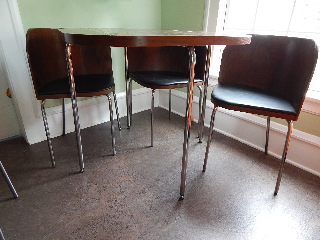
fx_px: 203
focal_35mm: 22
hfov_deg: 76.4
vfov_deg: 61.1
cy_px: 120
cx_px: 160
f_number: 3
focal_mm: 4
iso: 400
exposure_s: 1/20
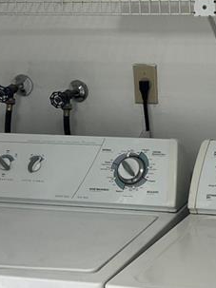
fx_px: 858
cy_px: 153
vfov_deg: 19.1
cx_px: 202
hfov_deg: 14.2
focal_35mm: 103
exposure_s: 1/120
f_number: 1.5
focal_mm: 5.7
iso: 64
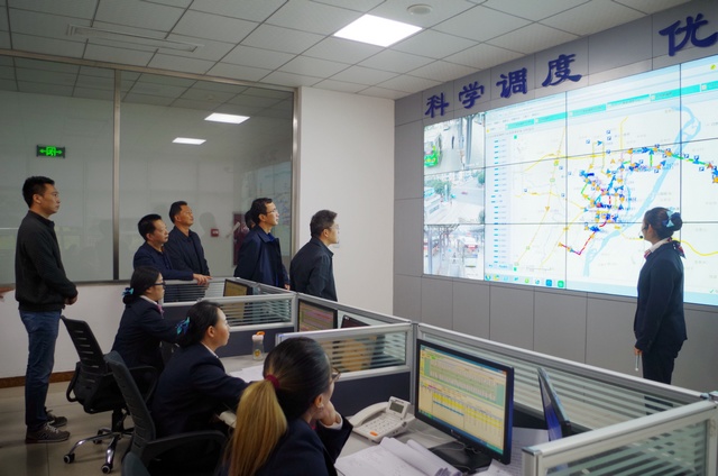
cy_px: 238
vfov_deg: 47.7
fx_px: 537
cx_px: 359
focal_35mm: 27
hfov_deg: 67.5
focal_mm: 18
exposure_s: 1/25
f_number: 3.5
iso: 400
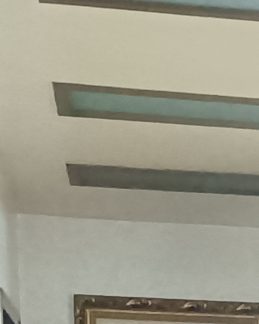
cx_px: 416
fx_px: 1505
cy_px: 678
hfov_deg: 9.5
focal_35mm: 157
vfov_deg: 11.0
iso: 7231
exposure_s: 1/16.7
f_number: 1.8
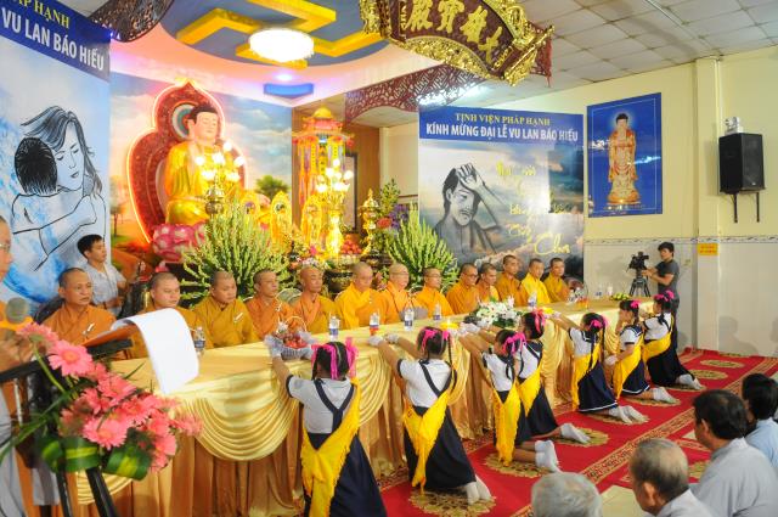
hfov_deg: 70.5
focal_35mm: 26
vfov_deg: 50.3
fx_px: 550
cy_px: 258
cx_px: 389
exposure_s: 1/50
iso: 800
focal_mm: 17
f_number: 2.8
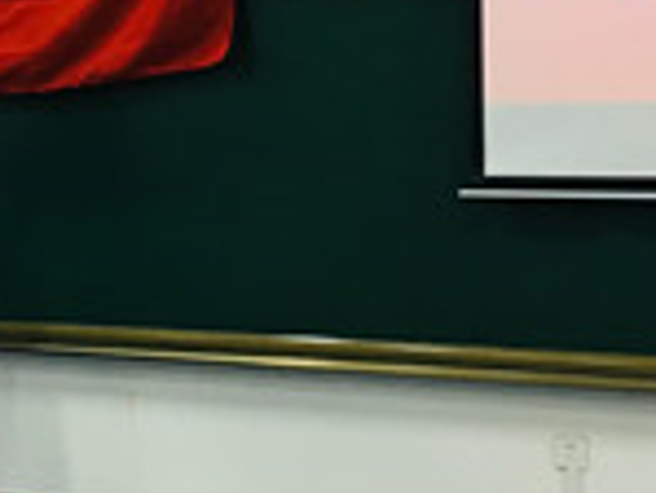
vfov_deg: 12.5
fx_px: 2219
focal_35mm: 117
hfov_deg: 15.8
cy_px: 13
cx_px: -255
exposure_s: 1/33
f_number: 2.2
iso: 100
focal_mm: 4.15
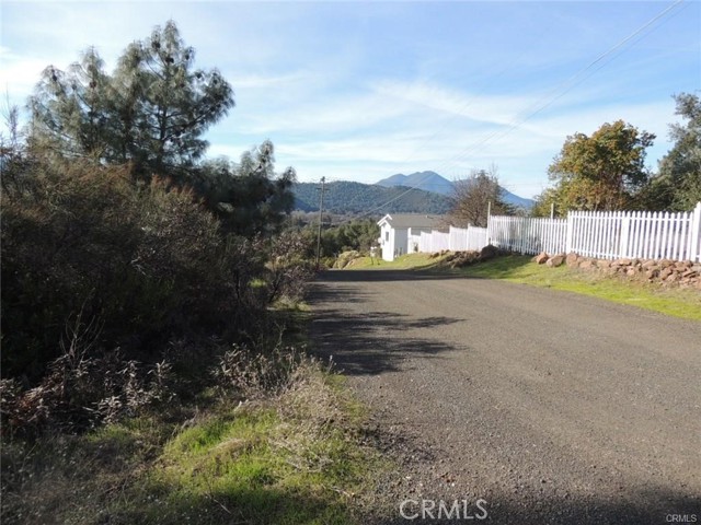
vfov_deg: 56.8
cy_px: 262
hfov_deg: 71.6
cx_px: 350
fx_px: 486
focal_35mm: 24
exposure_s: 1/800
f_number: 3
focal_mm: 4.3
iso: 100
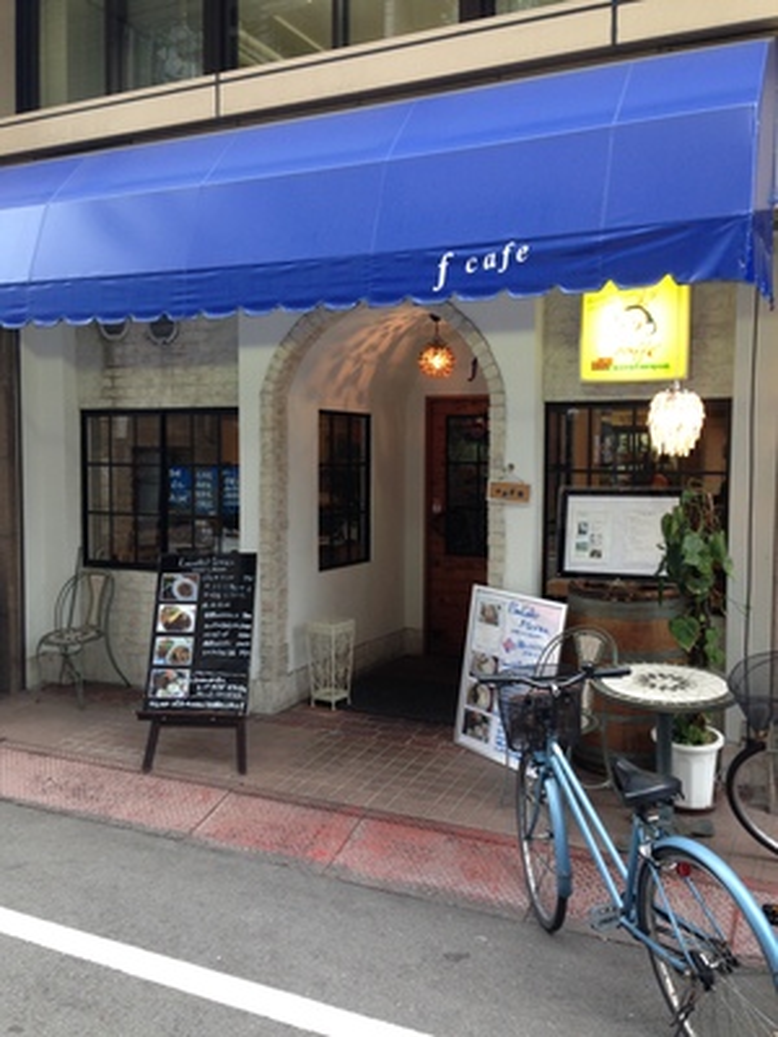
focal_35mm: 33
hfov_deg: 42.9
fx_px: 989
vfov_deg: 55.4
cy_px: 518
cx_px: 389
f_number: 2.4
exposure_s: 1/24
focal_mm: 4.12
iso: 50
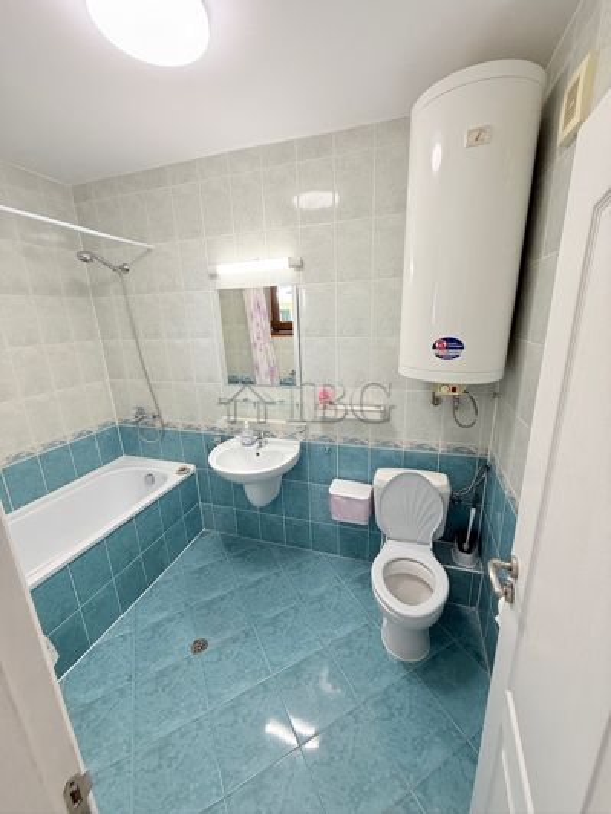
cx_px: 306
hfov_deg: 85.7
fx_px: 329
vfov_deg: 102.1
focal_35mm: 14
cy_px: 407
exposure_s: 1/99
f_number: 2.2
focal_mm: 2.22
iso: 100
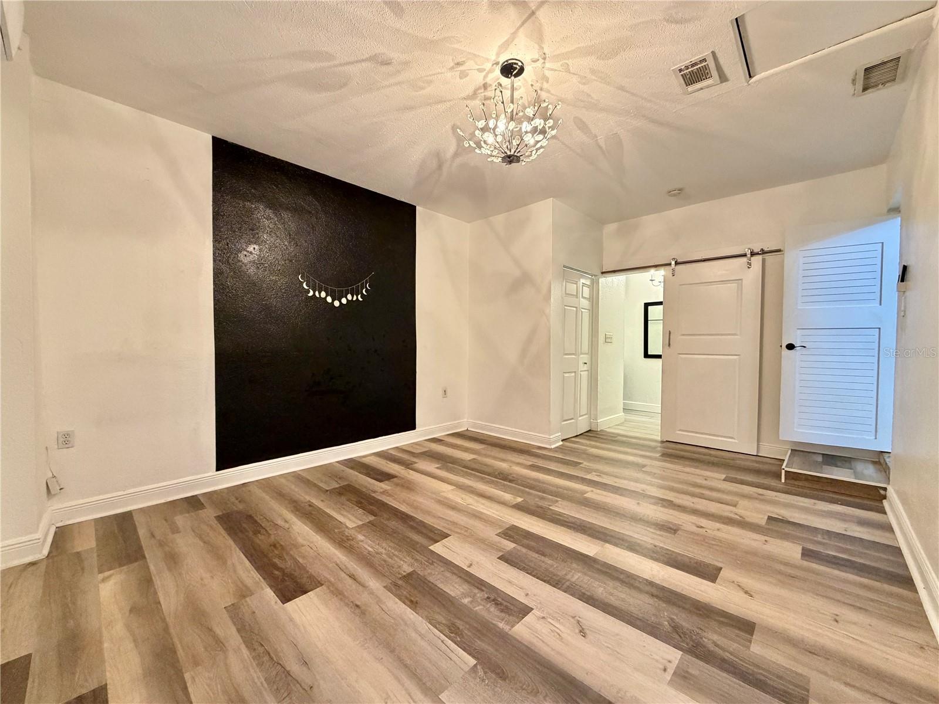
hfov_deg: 102.1
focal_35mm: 14
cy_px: 352
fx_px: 380
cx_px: 470
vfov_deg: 85.7
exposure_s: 1/60
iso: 500
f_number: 2.2
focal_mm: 2.22
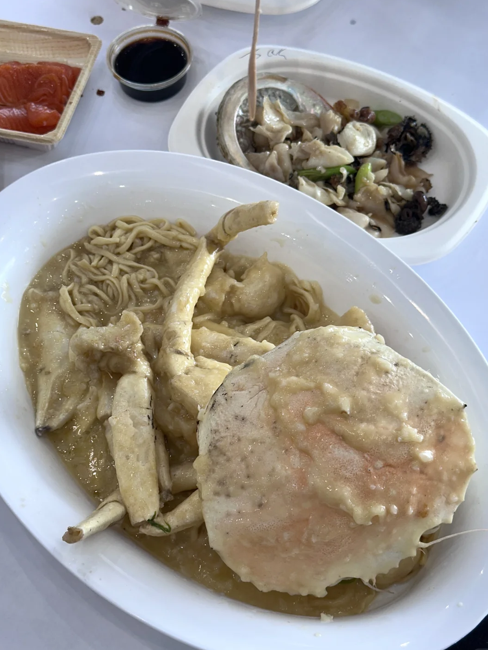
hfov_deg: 29.7
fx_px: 921
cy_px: 329
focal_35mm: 49
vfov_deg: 38.9
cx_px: 246
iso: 40
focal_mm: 6.86
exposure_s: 1/114
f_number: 1.78
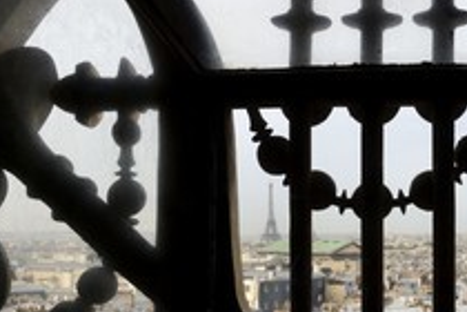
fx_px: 700
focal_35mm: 54
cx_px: 371
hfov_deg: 35.7
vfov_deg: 24.8
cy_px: 232
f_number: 20
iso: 800
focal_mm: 27
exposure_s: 1/200
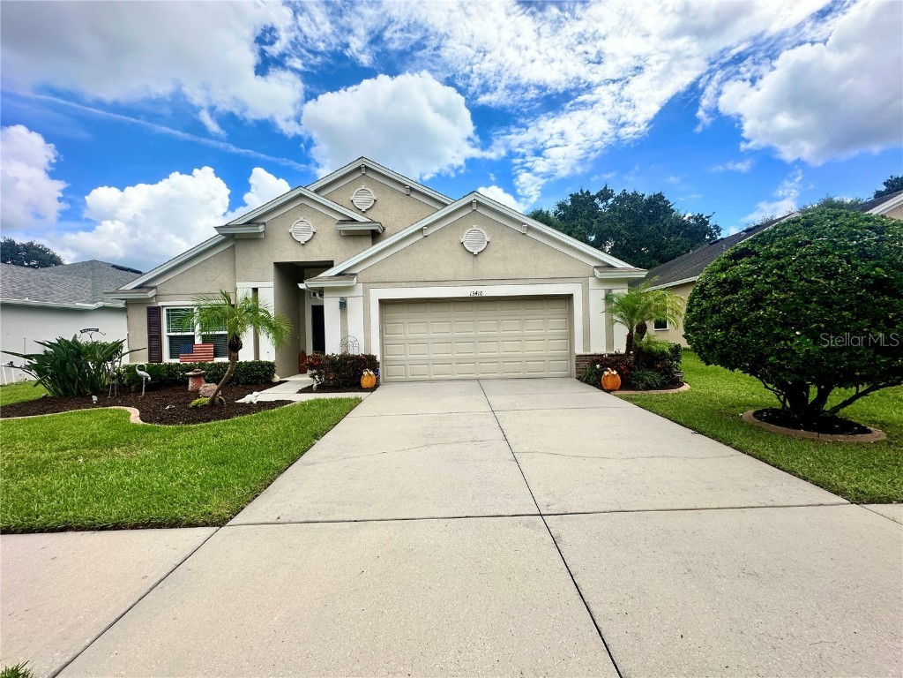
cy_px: 339
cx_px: 452
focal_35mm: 14
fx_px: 365
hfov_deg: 102.1
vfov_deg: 85.7
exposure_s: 1/2212
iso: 50
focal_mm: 2.22
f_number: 2.2
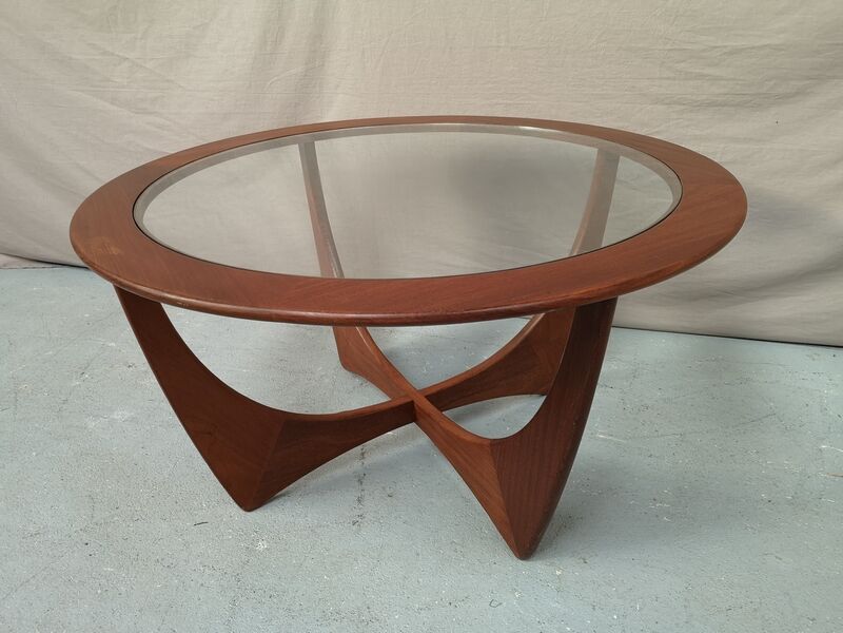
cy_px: 316
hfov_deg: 65.3
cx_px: 422
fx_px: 658
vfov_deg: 51.4
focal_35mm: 27
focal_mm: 3.95
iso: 160
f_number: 1.8
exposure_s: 1/40
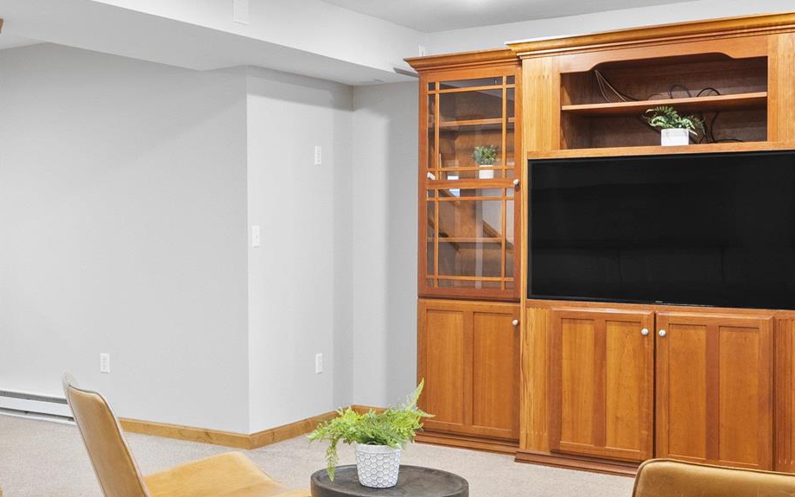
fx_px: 1105
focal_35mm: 51
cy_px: 289
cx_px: 100
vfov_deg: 25.3
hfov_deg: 37.3
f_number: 7.1
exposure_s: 4
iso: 250
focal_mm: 15
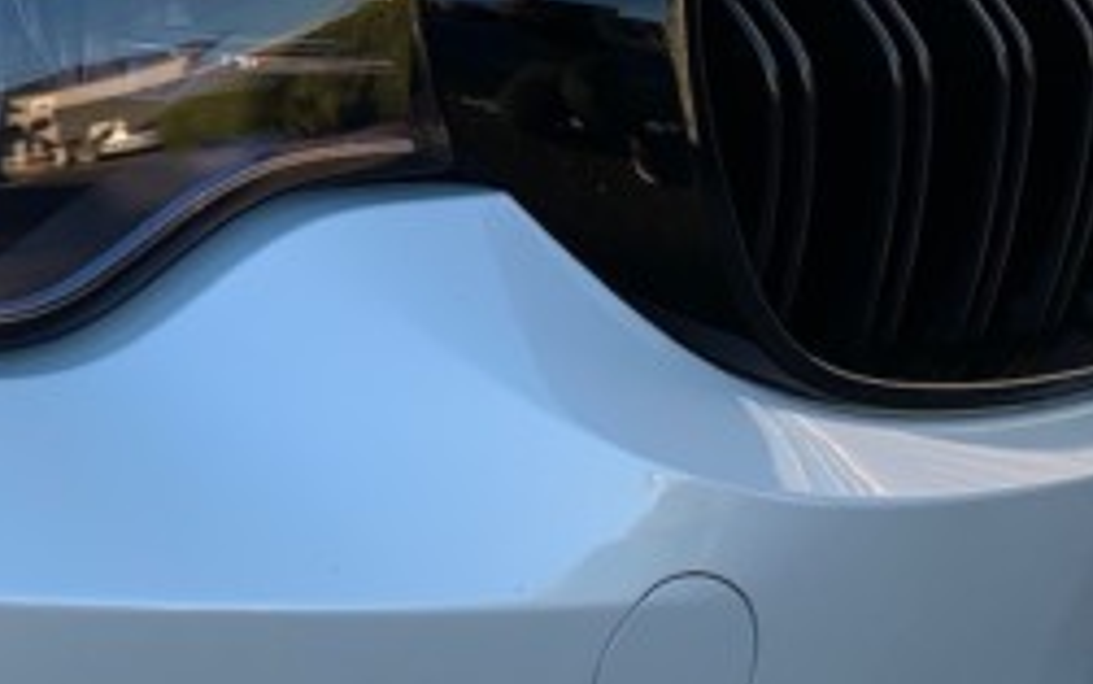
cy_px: 213
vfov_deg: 14.8
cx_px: -427
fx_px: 2622
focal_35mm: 88
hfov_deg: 20.9
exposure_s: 1/336
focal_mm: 4.25
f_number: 1.8
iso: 25
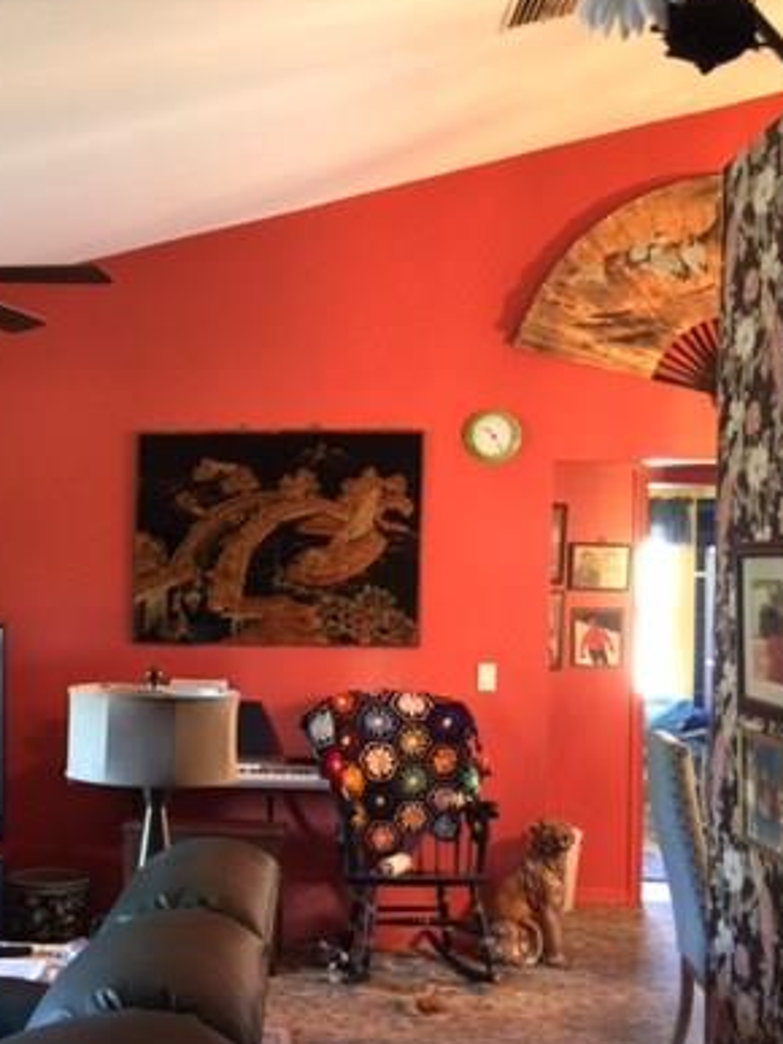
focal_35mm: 48
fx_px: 1448
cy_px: 607
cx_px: 132
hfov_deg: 29.4
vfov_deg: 39.6
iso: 64
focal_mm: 4.15
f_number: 2.2
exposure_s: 1/4
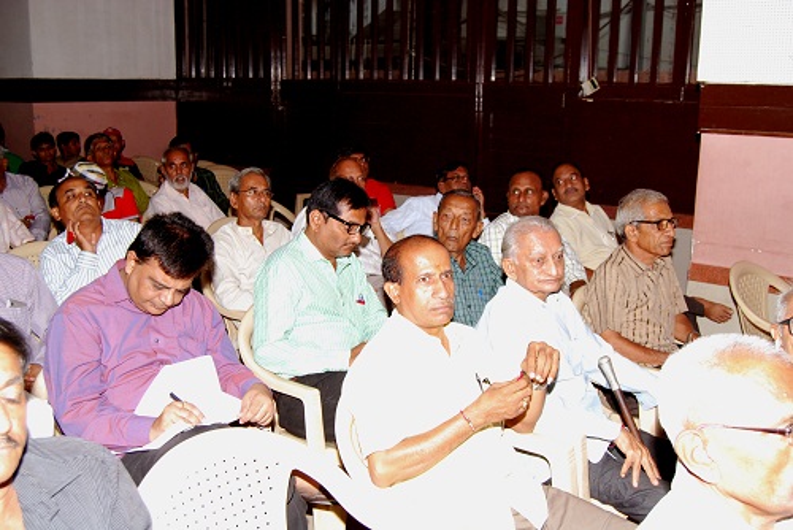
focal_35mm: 39
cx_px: 396
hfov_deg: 49.5
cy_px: 265
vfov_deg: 34.3
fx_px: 860
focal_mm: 26
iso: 400
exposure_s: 1/100
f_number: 6.3
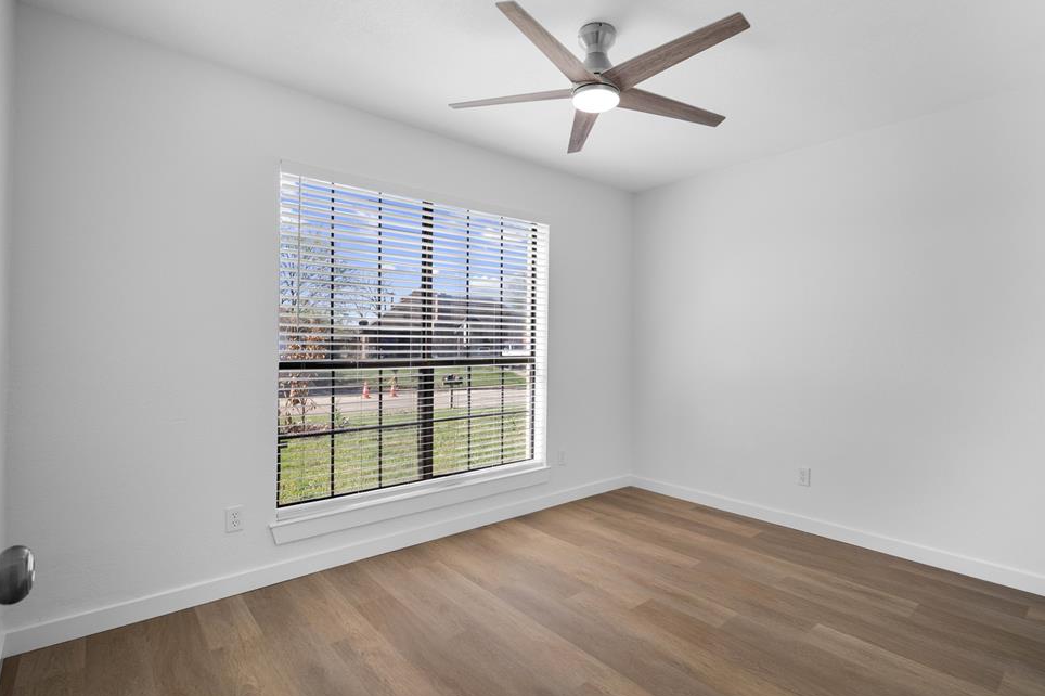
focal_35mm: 17
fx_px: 493
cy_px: 344
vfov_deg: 70.4
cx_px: 533
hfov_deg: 93.3
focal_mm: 16
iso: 400
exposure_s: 1/10
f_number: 8
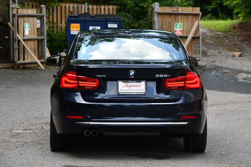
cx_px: 126
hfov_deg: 13.7
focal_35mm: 150
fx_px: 1045
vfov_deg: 9.1
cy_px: 84
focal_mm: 100
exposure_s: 1/250
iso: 280
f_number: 5.6
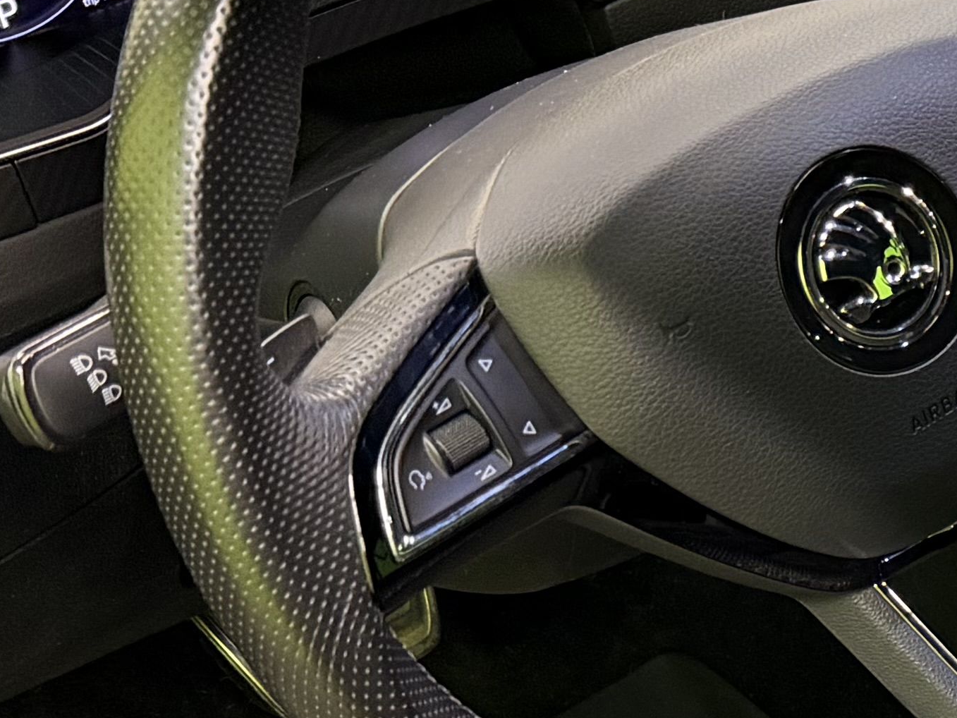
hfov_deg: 17.0
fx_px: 2793
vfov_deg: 14.6
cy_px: 575
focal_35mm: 101
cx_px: 1559
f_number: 1.78
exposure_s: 1/50
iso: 500
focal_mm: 6.76
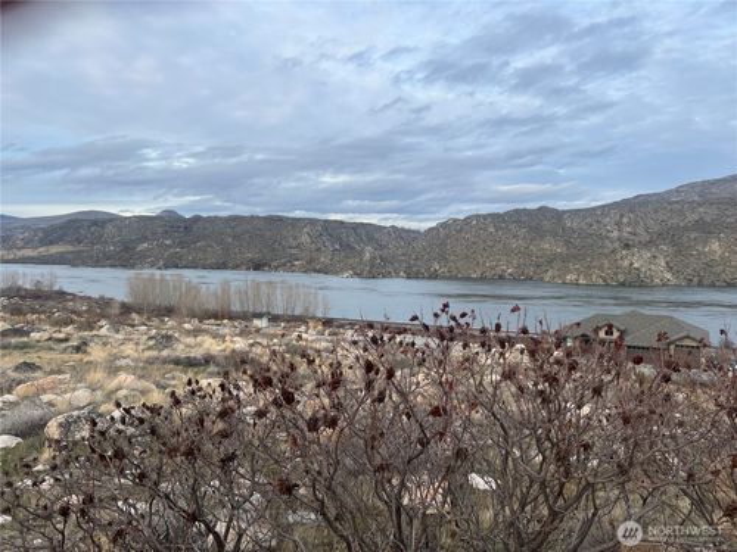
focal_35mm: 26
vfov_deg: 53.1
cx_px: 368
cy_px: 276
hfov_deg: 67.3
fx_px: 554
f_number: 1.5
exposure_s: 1/853
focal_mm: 5.7
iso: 50
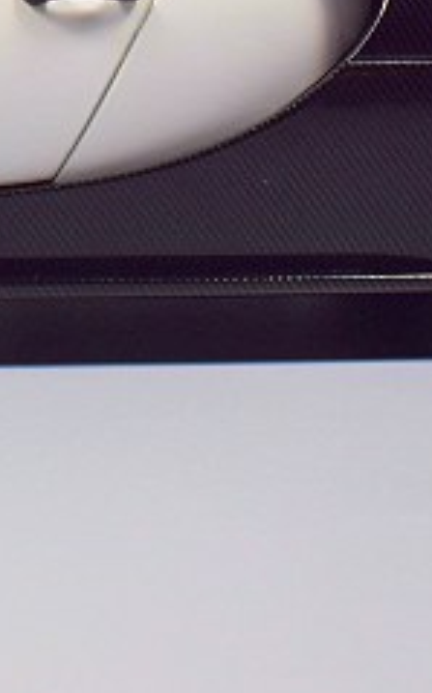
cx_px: -81
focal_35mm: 123
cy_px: 13
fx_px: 2321
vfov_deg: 16.6
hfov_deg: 10.5
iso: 100
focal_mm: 24
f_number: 22
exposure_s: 1/3
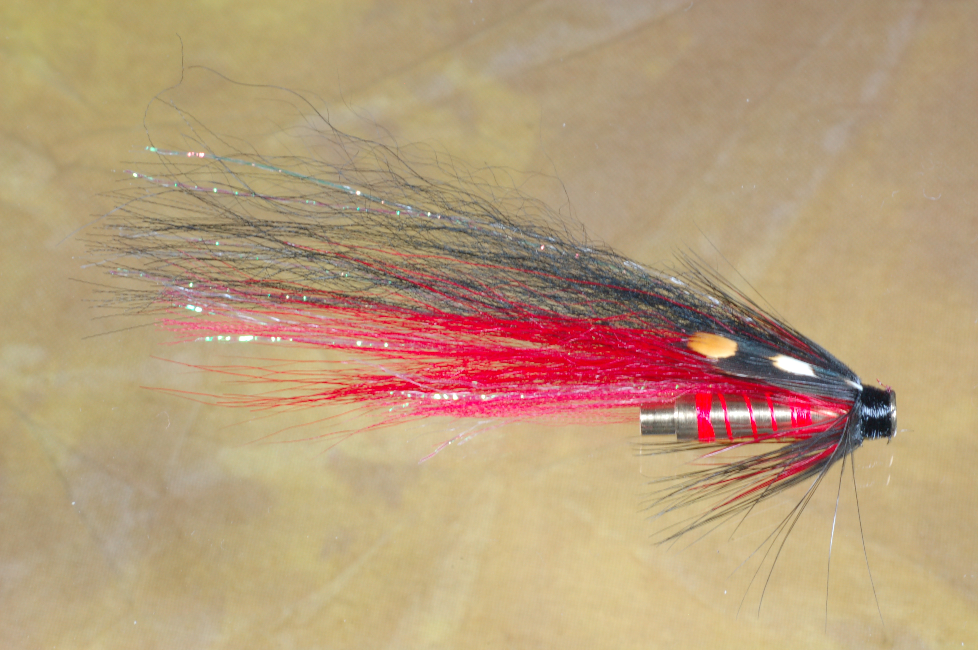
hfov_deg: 19.5
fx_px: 2850
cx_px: 489
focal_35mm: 105
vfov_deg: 13.0
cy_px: 325
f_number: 22
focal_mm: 70
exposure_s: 1/2.5
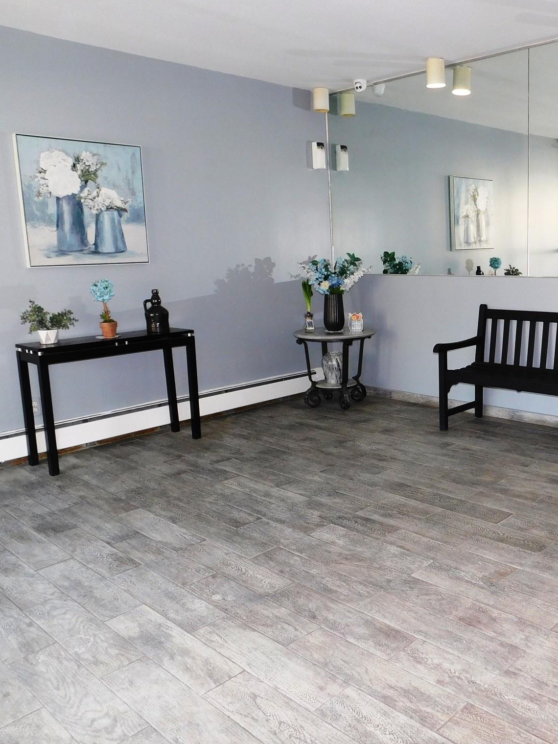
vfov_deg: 58.3
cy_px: 373
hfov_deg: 44.3
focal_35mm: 31
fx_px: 666
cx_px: 402
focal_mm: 4
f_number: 3
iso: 200
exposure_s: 1/30
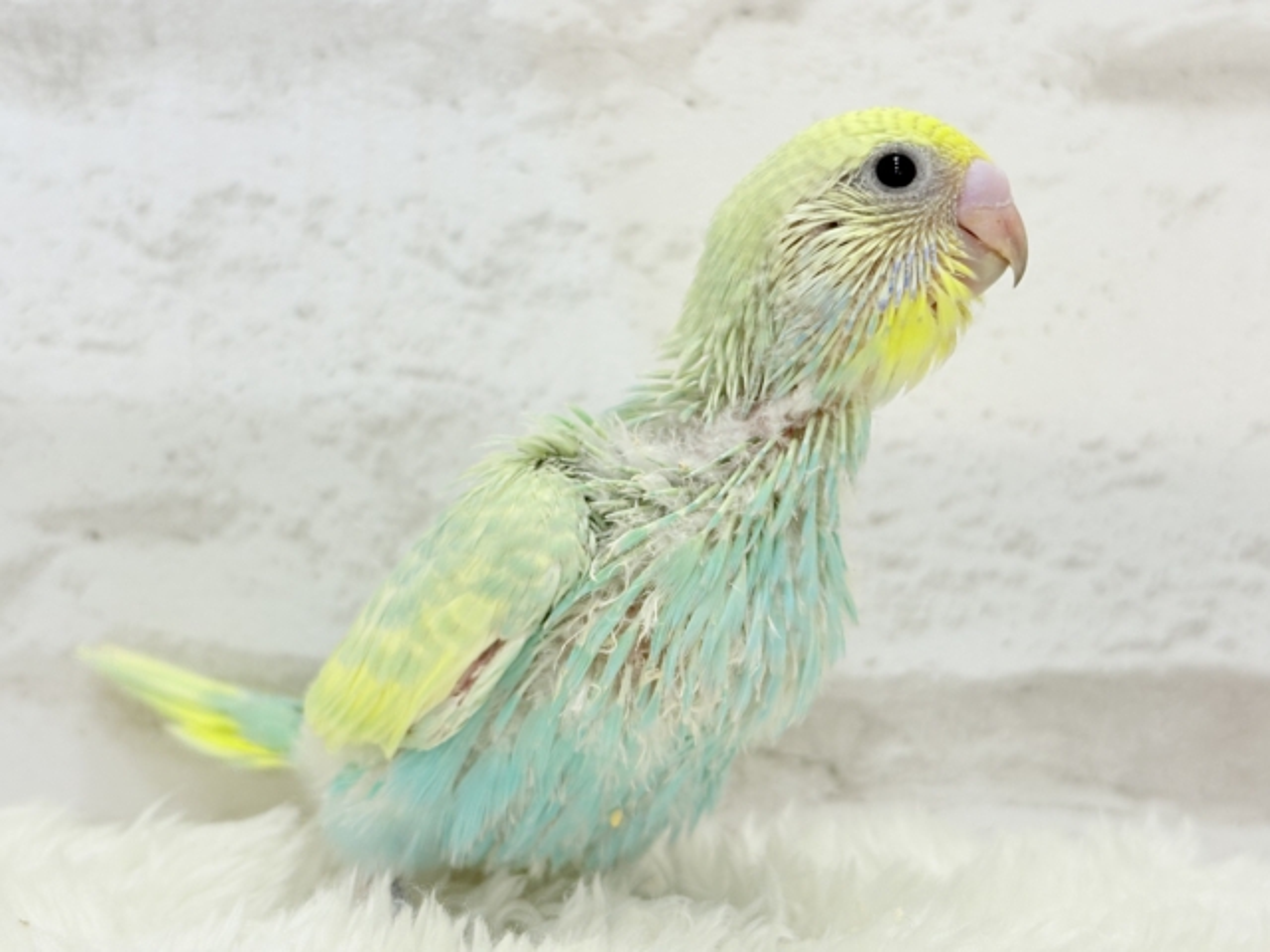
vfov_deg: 28.0
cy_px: 476
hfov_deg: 36.8
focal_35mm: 52
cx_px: 635
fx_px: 1908
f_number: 1.6
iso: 40
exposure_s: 1/50
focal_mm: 5.96
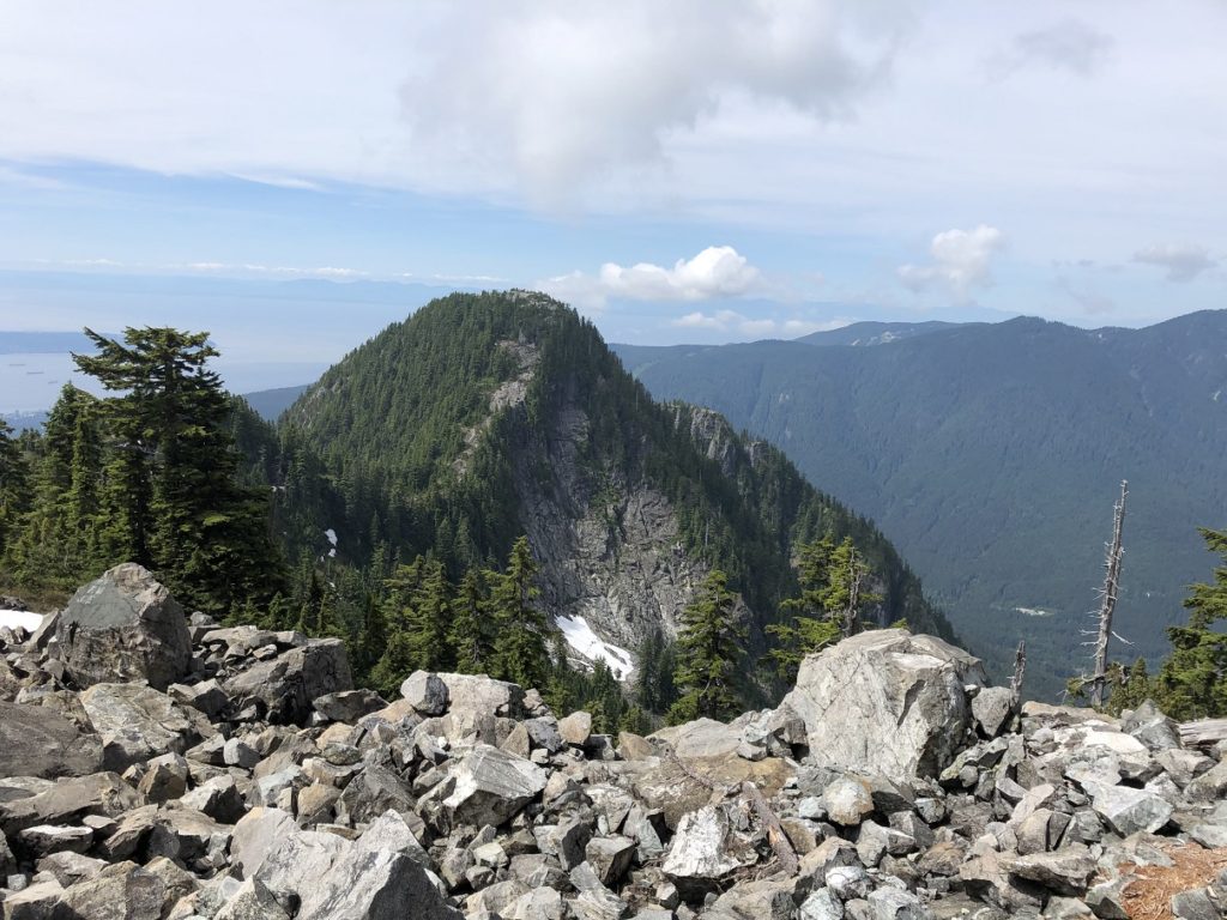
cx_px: 614
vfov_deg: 49.7
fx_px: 992
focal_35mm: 28
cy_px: 460
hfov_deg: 63.4
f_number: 1.8
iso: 25
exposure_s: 1/2558
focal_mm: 3.99
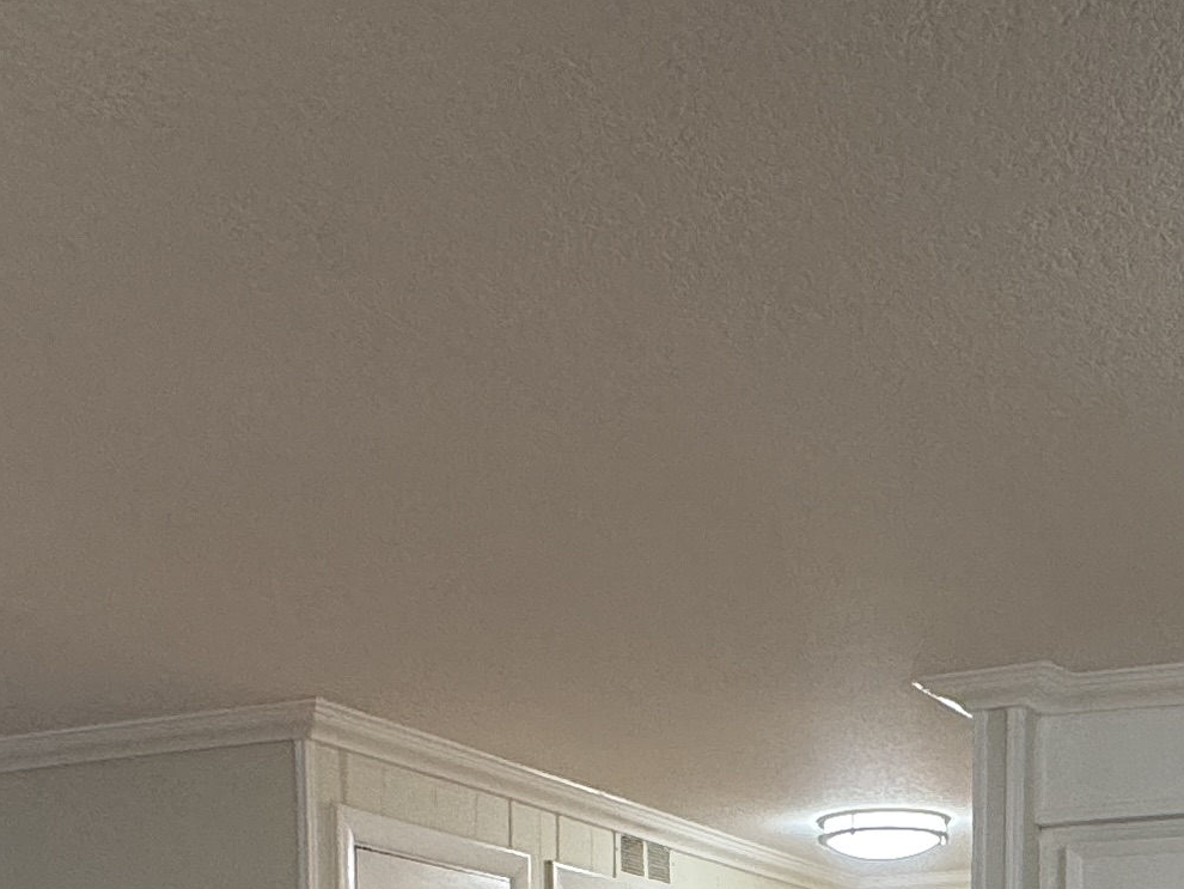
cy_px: 1333
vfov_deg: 21.5
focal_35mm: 57
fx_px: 1950
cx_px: 707
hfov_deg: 33.7
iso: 160
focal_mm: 2.22
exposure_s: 1/120
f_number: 2.2
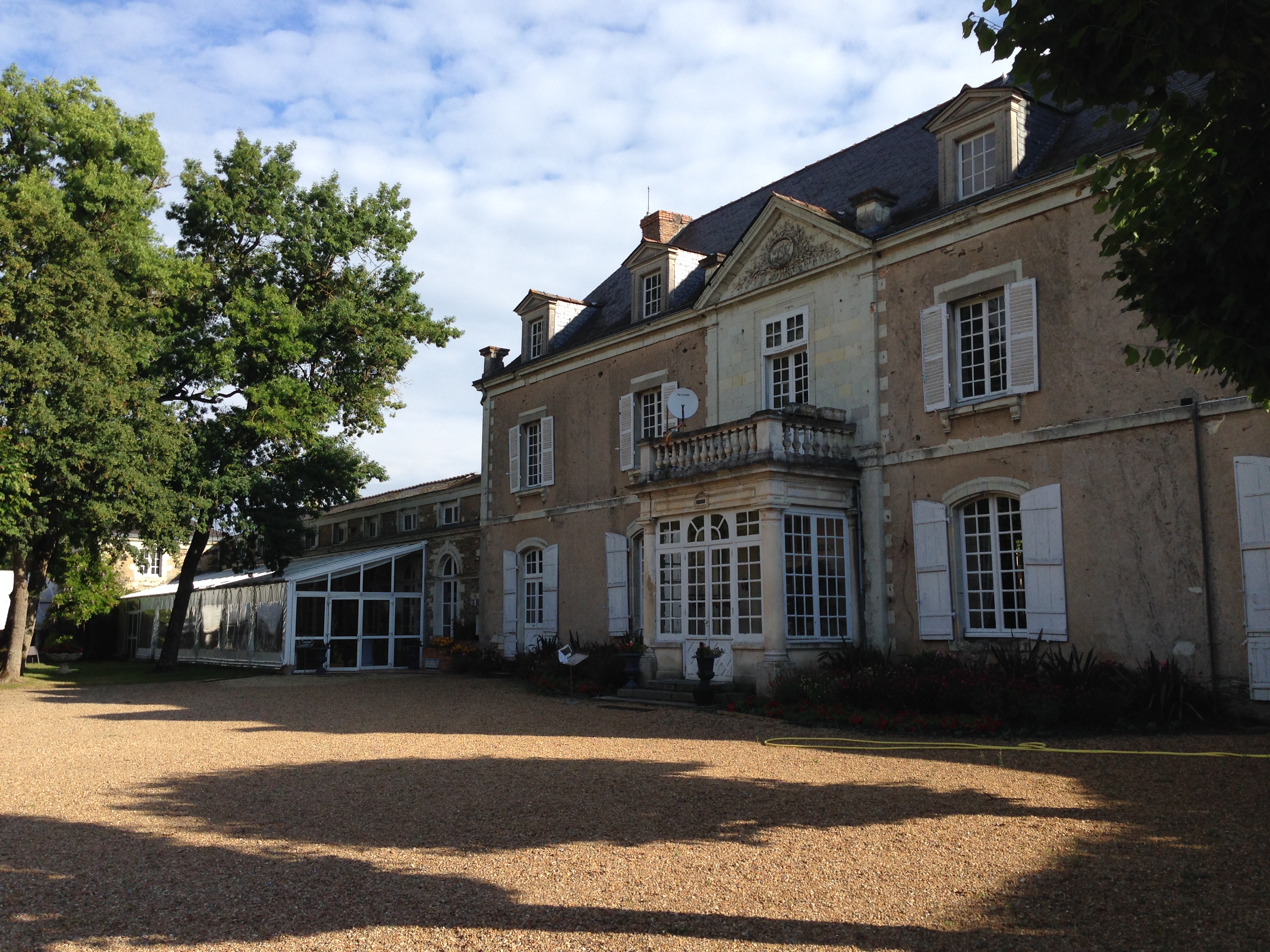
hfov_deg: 55.4
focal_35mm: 33
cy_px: 476
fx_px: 1211
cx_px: 635
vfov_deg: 42.9
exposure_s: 1/1085
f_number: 2.4
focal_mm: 4.12
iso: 50
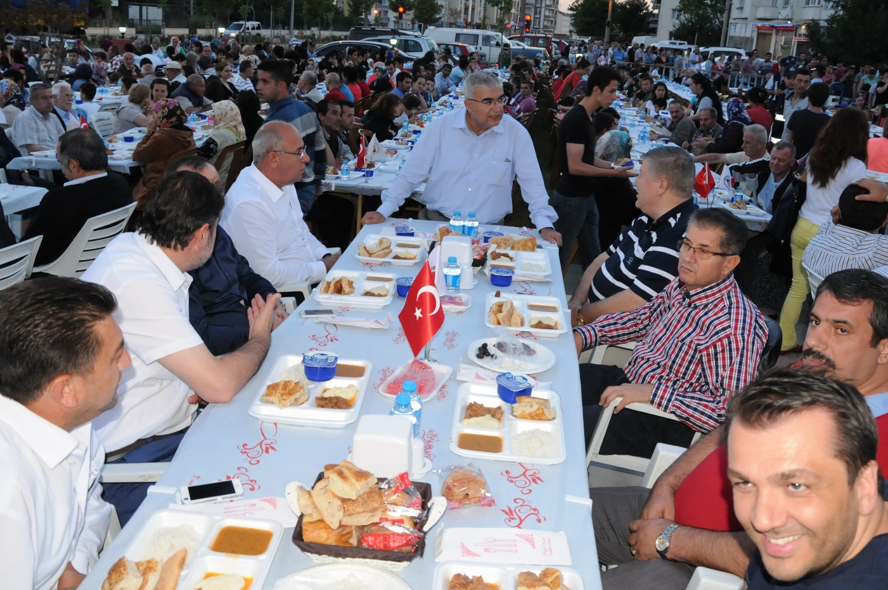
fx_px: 764
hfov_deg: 60.4
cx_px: 442
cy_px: 252
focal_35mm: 31
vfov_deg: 42.1
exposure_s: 1/80
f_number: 5
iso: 1000
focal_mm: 18
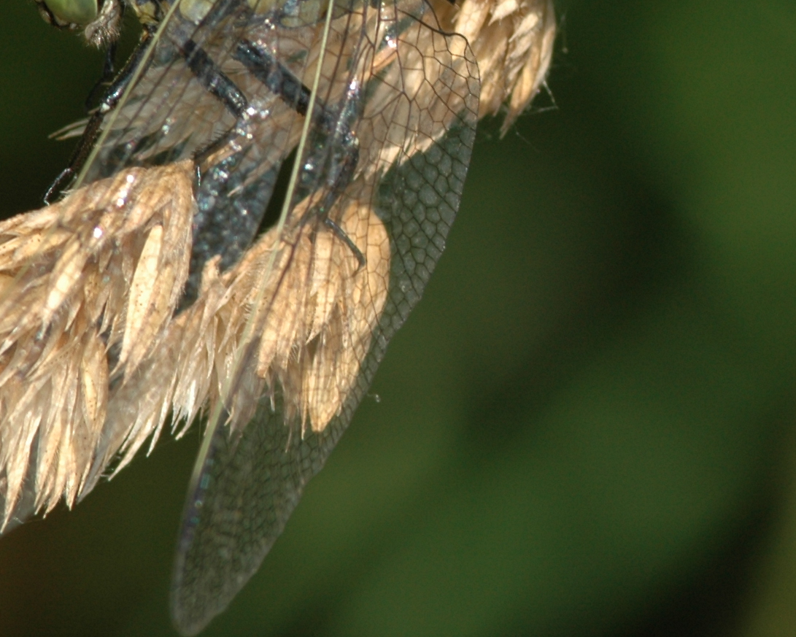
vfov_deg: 3.8
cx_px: 590
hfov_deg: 4.7
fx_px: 9596
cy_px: 19
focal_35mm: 407
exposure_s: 1/125
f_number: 5.6
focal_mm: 105
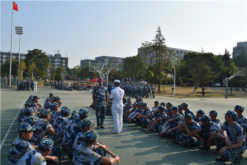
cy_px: 82
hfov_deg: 59.5
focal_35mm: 32
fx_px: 216
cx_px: 124
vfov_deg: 41.7
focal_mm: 21
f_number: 10
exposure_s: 1/400
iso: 200
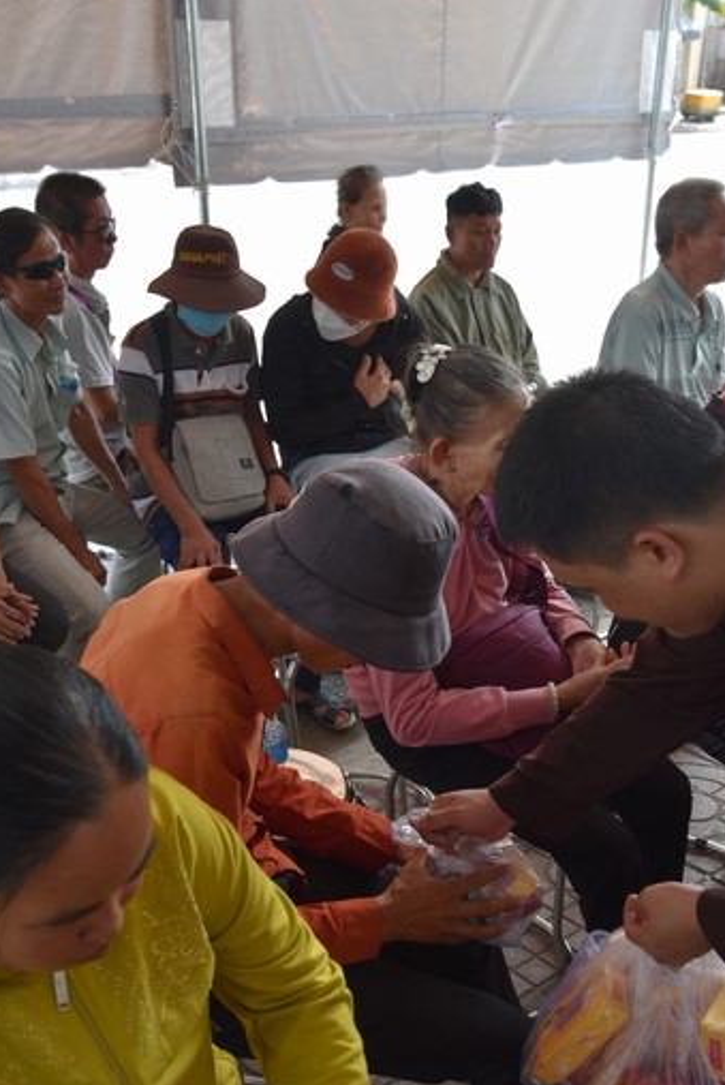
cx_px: 385
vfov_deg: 47.2
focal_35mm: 41
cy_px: 621
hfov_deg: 32.7
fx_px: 1236
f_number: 5.6
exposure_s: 1/125
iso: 400
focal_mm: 32
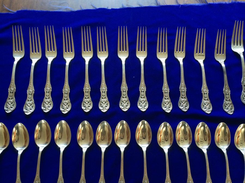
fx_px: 212
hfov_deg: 60.0
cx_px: 122
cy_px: 92
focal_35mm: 30
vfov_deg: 46.8
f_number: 2.2
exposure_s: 1/30
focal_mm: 4.12
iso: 160
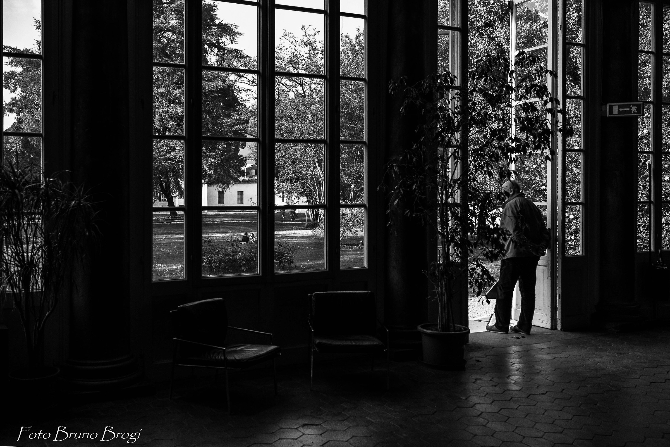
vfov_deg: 37.9
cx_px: 335
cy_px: 224
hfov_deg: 54.4
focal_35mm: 35
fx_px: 651
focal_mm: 23
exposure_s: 1/2700
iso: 320
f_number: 2.8
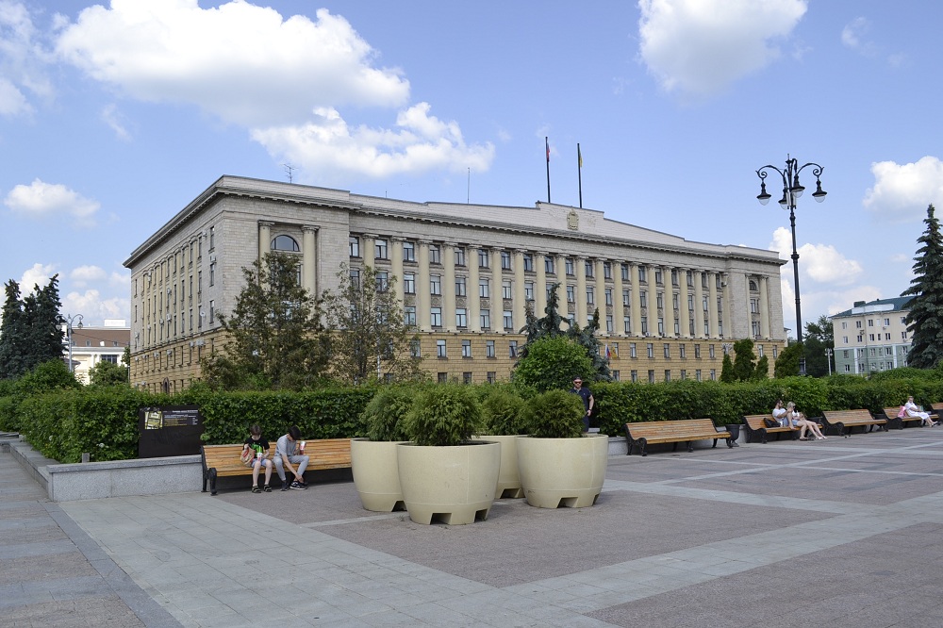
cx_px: 472
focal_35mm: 27
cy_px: 314
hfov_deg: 67.4
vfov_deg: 47.9
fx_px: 707
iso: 100
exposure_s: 1/250
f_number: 7.1
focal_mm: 18
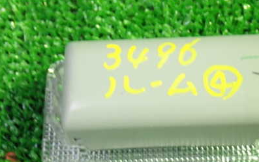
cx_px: 183
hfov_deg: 25.6
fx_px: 565
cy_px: 107
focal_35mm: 80
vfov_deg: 16.3
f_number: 3.2
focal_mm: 9.01
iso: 800
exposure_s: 1/15
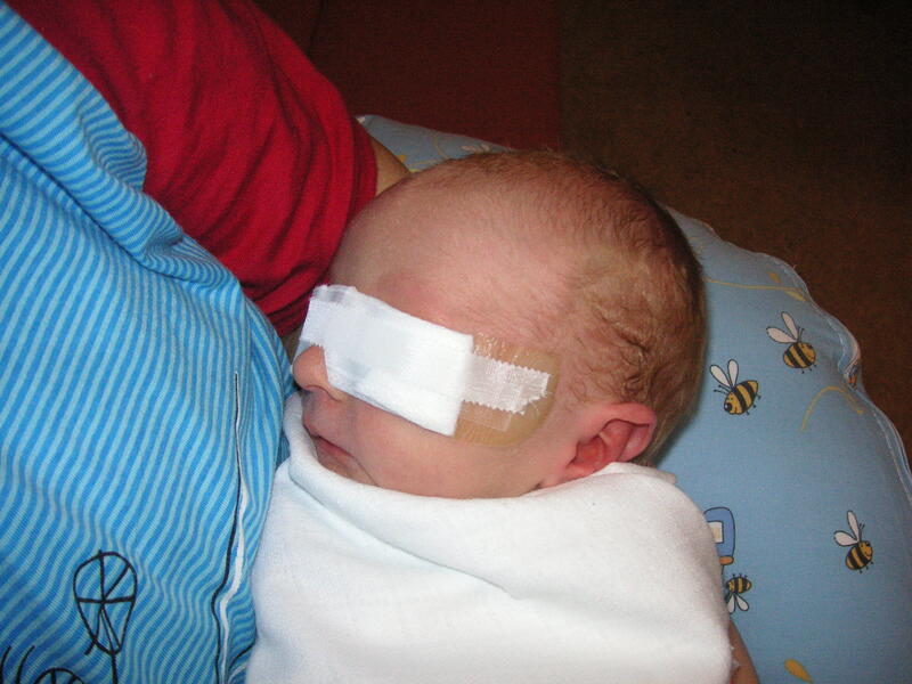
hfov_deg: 50.1
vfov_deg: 38.7
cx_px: 456
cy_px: 342
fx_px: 975
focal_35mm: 37
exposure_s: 1/180
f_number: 6.7
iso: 160
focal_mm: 6.1
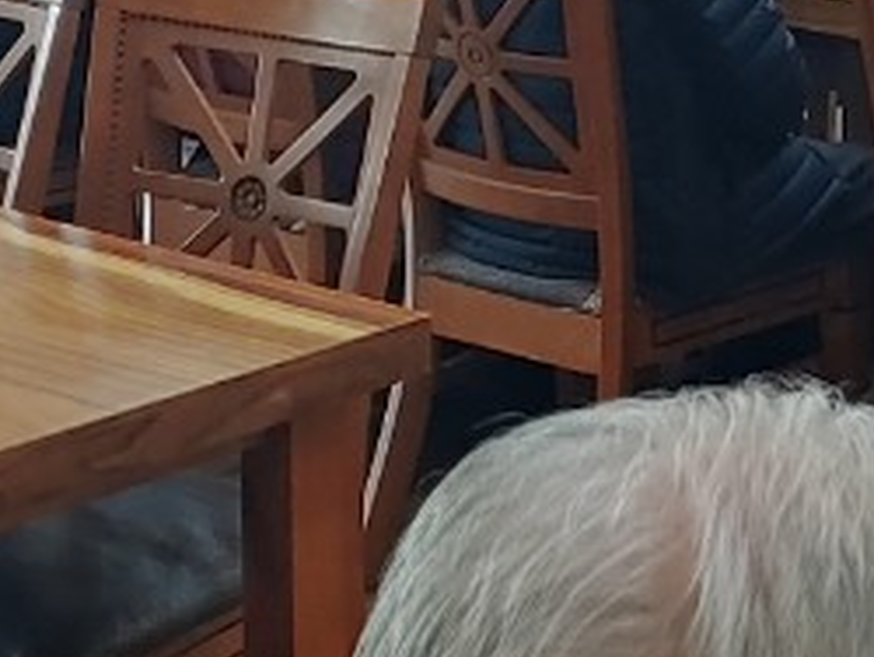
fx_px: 3235
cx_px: 1024
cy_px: -49
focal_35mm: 128
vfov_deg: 11.4
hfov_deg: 14.9
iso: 100
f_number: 1.5
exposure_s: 1/40
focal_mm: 4.23
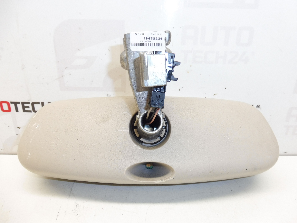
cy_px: 112
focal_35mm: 24
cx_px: 148
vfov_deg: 56.8
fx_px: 206
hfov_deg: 71.6
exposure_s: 1/60
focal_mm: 4.3
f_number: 3.5
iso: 200
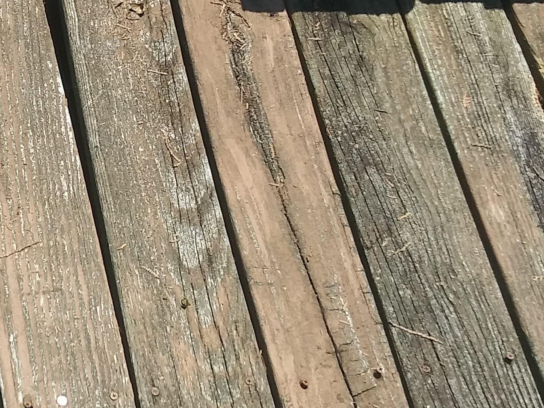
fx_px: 1336
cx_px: -17
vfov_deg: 17.4
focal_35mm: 85
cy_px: 199
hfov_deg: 22.1
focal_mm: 3.52
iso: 50
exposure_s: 1/1276
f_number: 2.2
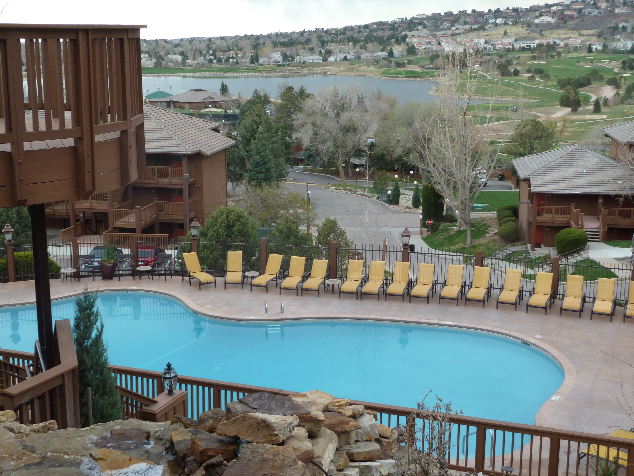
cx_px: 317
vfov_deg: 30.3
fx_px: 879
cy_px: 238
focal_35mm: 48
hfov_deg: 39.7
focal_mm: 7.9
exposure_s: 1/50
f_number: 3.8
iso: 80
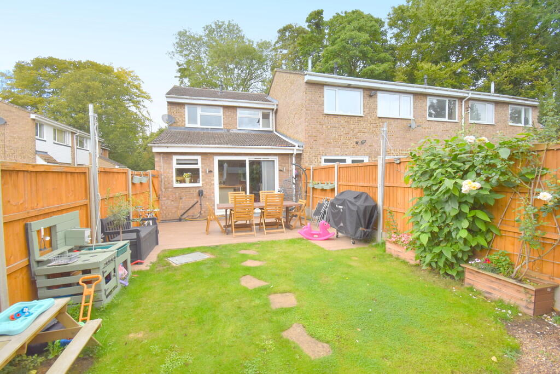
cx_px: 280
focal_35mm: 15
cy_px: 187
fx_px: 233
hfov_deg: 100.4
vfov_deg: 77.3
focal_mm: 10
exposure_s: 1/250
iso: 200
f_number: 7.1
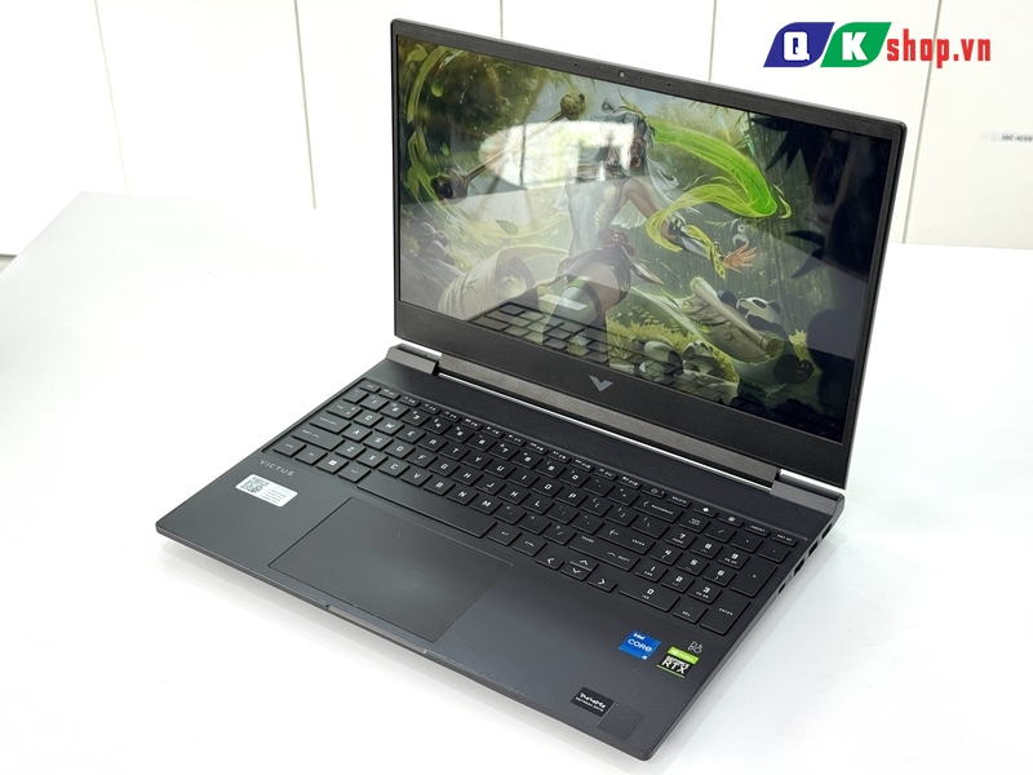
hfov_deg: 39.7
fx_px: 1432
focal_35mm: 48
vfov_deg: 30.3
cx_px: 516
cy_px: 388
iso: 50
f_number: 1.78
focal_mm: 6.76
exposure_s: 1/127
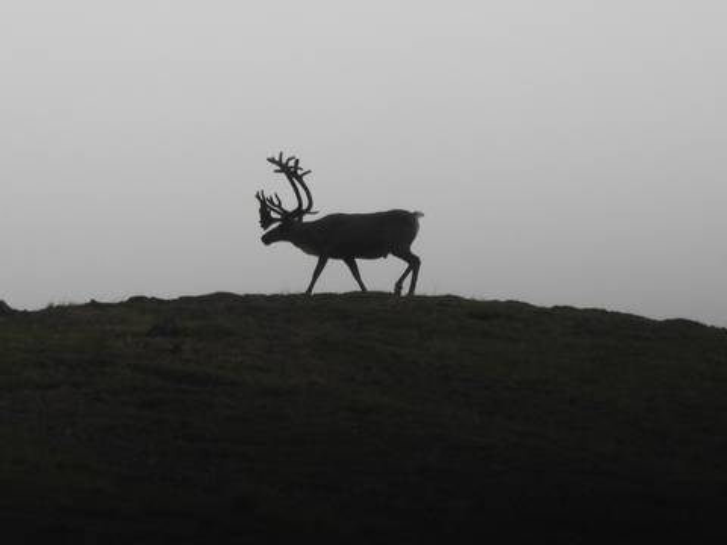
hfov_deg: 2.8
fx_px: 14701
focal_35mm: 700
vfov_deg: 2.1
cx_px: 364
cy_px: 272
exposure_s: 1/500
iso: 360
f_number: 5.6
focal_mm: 125
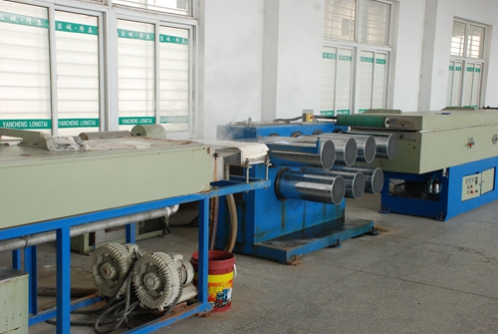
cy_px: 167
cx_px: 249
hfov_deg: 41.1
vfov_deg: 28.2
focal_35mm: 48
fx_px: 665
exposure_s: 1/40
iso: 640
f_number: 7.1
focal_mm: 32
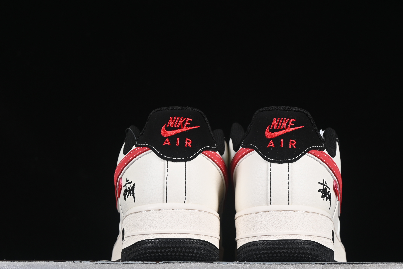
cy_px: 152
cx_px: 232
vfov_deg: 14.0
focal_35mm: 98
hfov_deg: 20.8
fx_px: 1097
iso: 160
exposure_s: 1/80
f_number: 7.1
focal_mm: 50
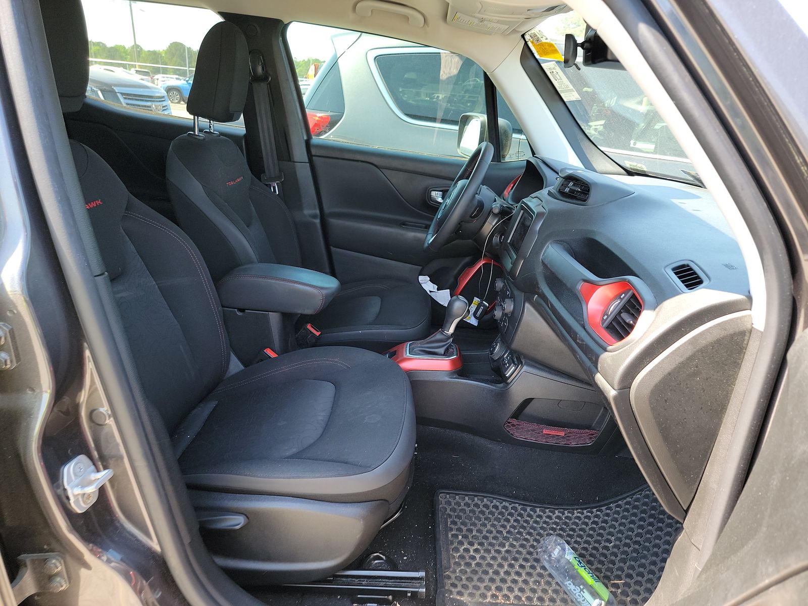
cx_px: 404
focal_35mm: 24
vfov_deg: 56.8
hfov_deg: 71.6
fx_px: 560
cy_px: 303
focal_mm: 6.7
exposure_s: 1/59
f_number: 1.8
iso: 64
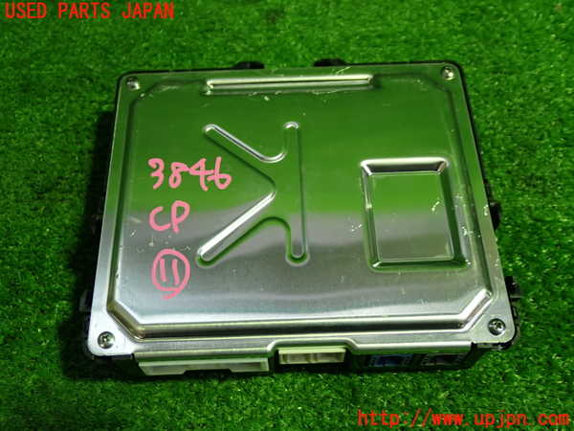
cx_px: 287
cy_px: 216
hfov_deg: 49.0
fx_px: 630
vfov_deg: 37.7
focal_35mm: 38
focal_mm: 6.83
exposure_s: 1/40
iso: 200
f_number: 2.7
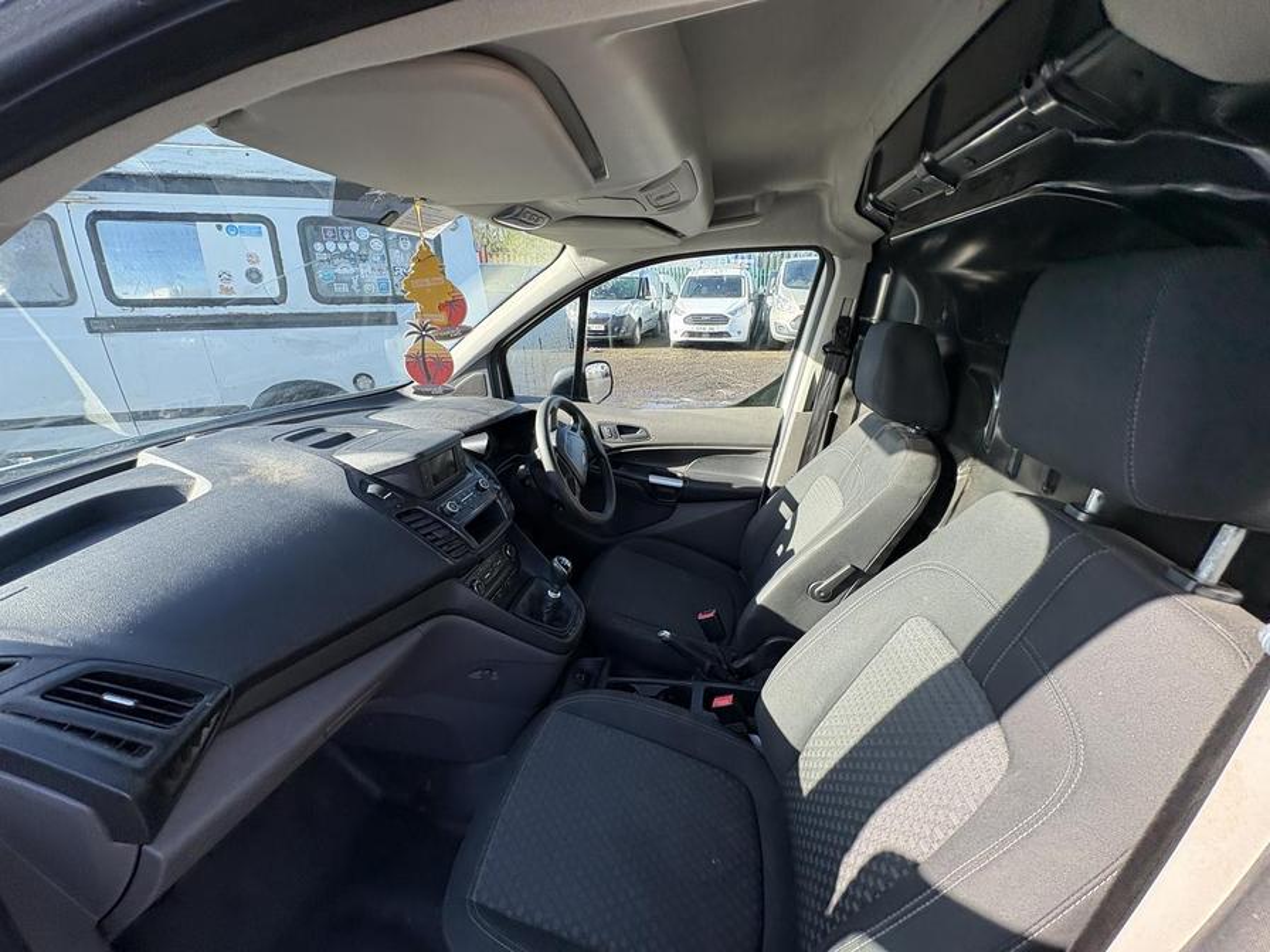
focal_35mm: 14
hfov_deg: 102.1
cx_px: 635
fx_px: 514
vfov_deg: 85.7
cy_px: 476
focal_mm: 2.22
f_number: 2.2
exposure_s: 1/187
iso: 64
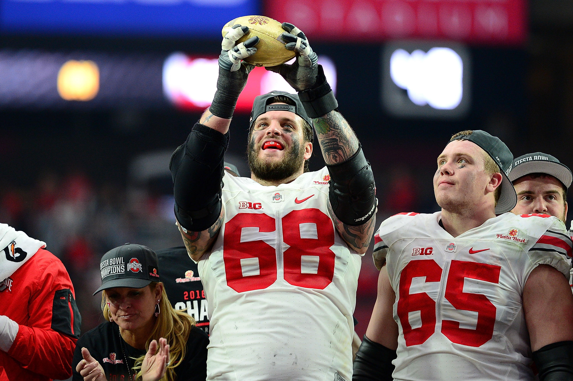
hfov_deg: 6.1
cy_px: 190
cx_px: 286
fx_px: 5409
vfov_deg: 4.0
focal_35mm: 340
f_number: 4
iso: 2000
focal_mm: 340
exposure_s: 1/800
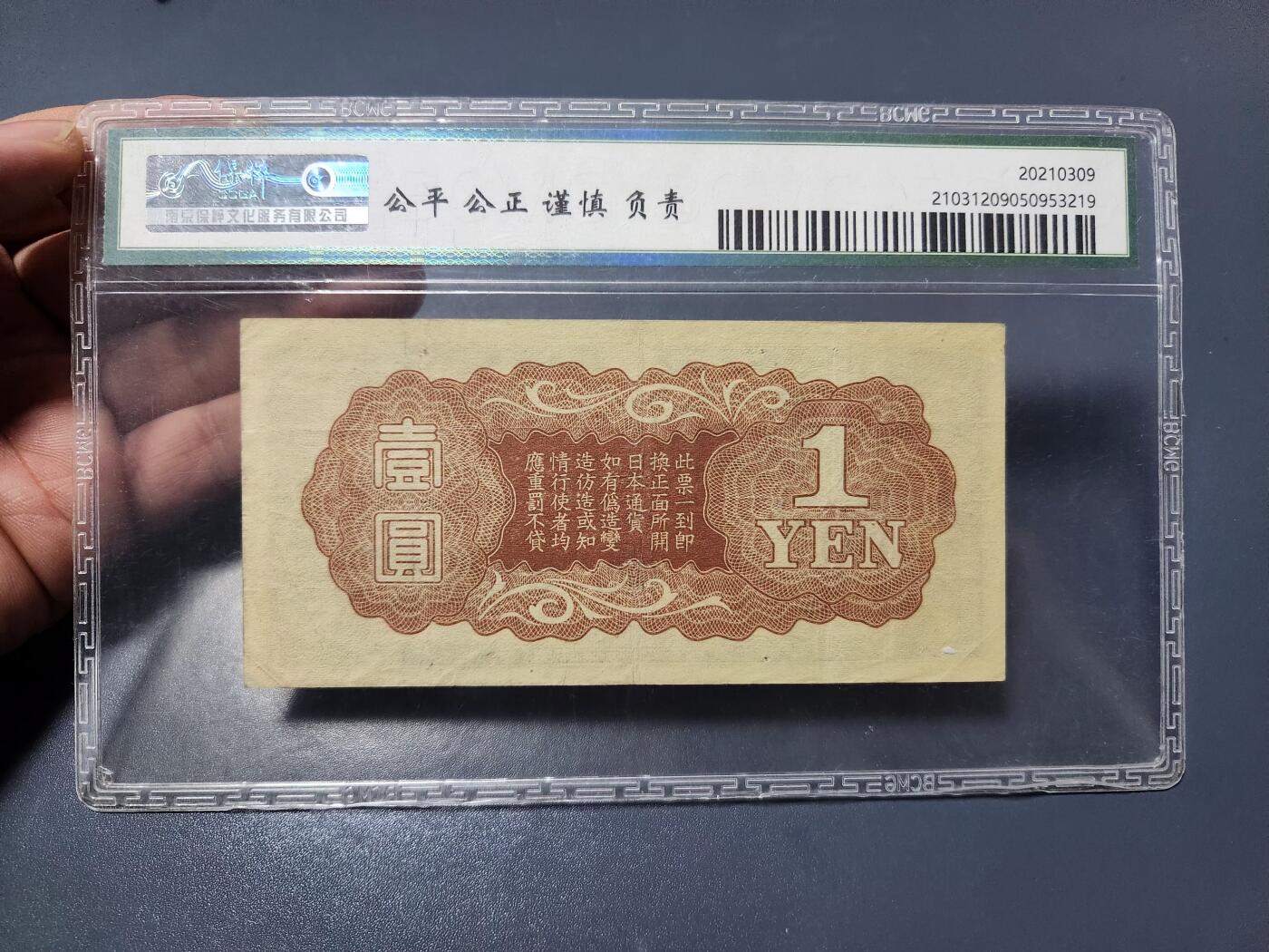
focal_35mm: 23
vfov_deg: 58.9
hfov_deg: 73.9
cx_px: 634
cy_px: 476
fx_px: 843
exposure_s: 1/101
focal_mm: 5.4
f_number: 1.8
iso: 640
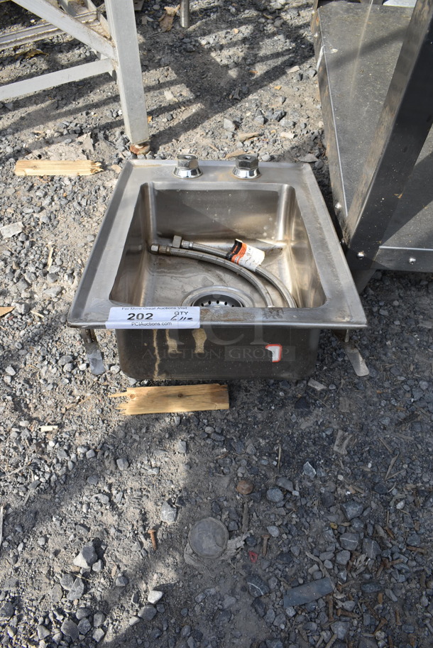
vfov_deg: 61.9
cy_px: 324
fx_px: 540
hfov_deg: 43.7
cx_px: 216
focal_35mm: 30
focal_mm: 20
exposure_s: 1/100
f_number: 8
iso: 100
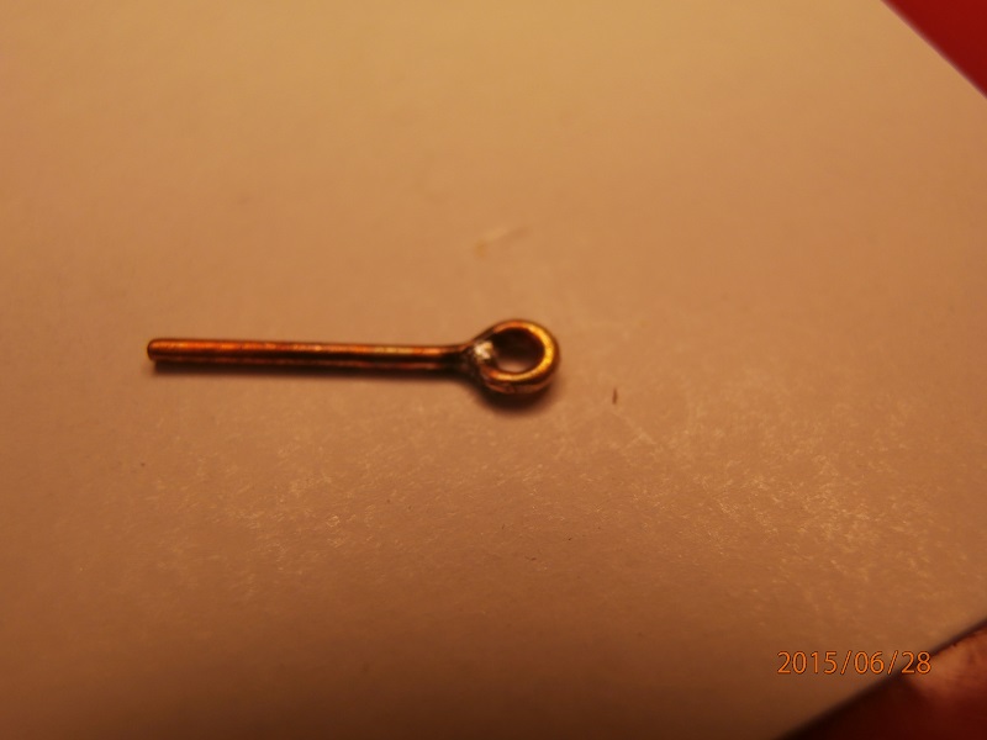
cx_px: 494
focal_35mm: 38
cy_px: 370
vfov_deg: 37.7
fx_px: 1083
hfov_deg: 49.0
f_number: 3.9
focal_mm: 6.67
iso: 100
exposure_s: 1/125
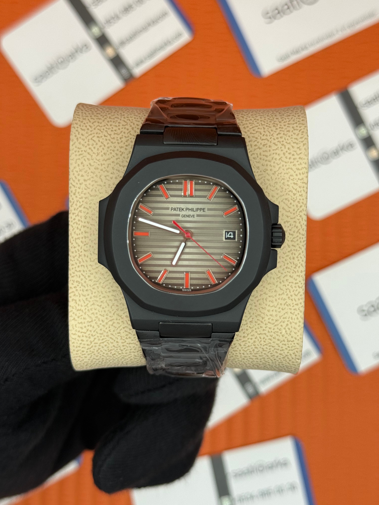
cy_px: 252
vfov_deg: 39.7
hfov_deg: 30.3
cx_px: 190
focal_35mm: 48
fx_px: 701
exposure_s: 1/611
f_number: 1.78
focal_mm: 6.76
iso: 64
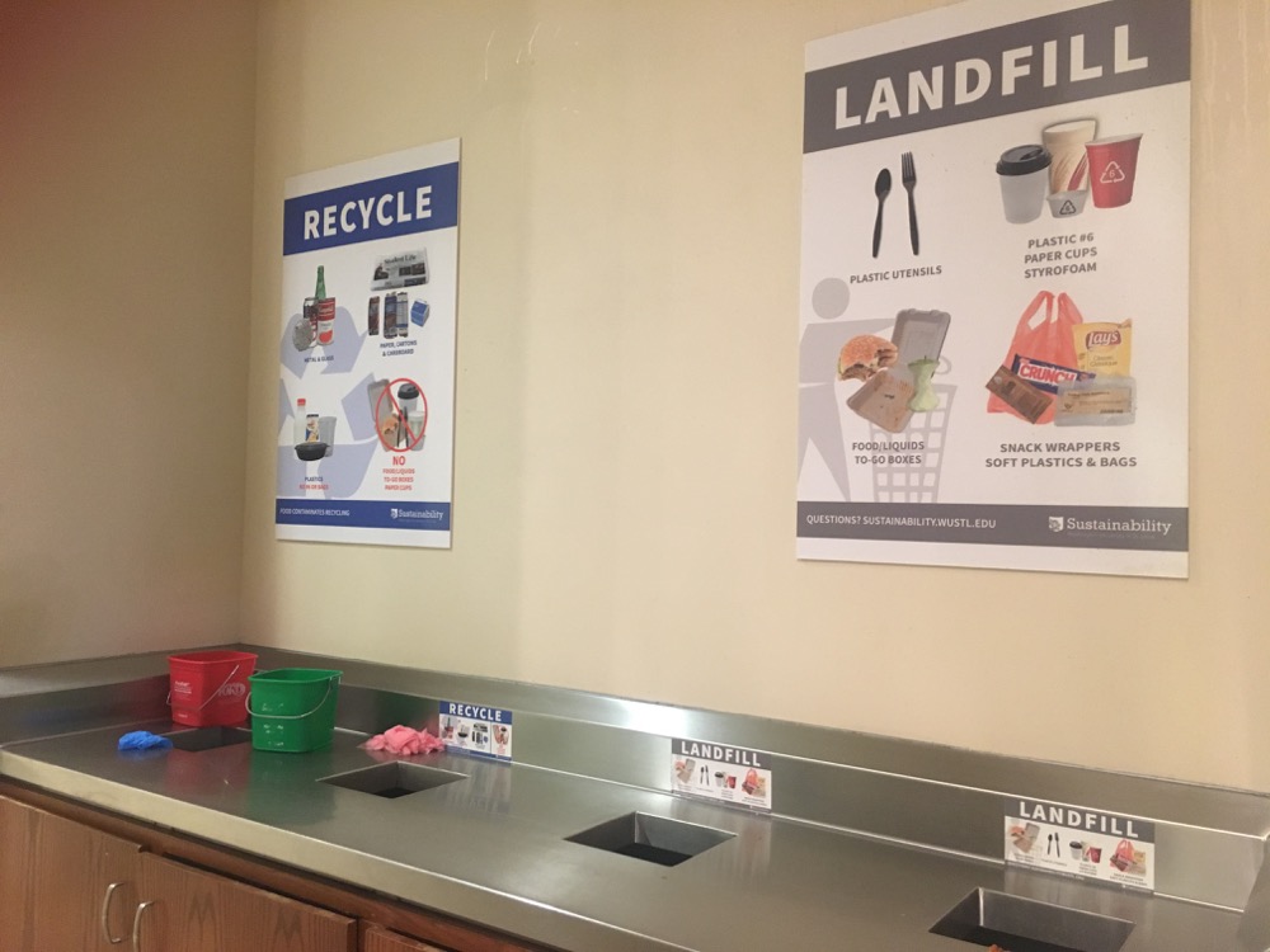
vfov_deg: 48.2
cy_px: 476
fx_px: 1064
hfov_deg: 61.7
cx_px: 635
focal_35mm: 29
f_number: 2.2
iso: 200
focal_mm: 4.15
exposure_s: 1/17
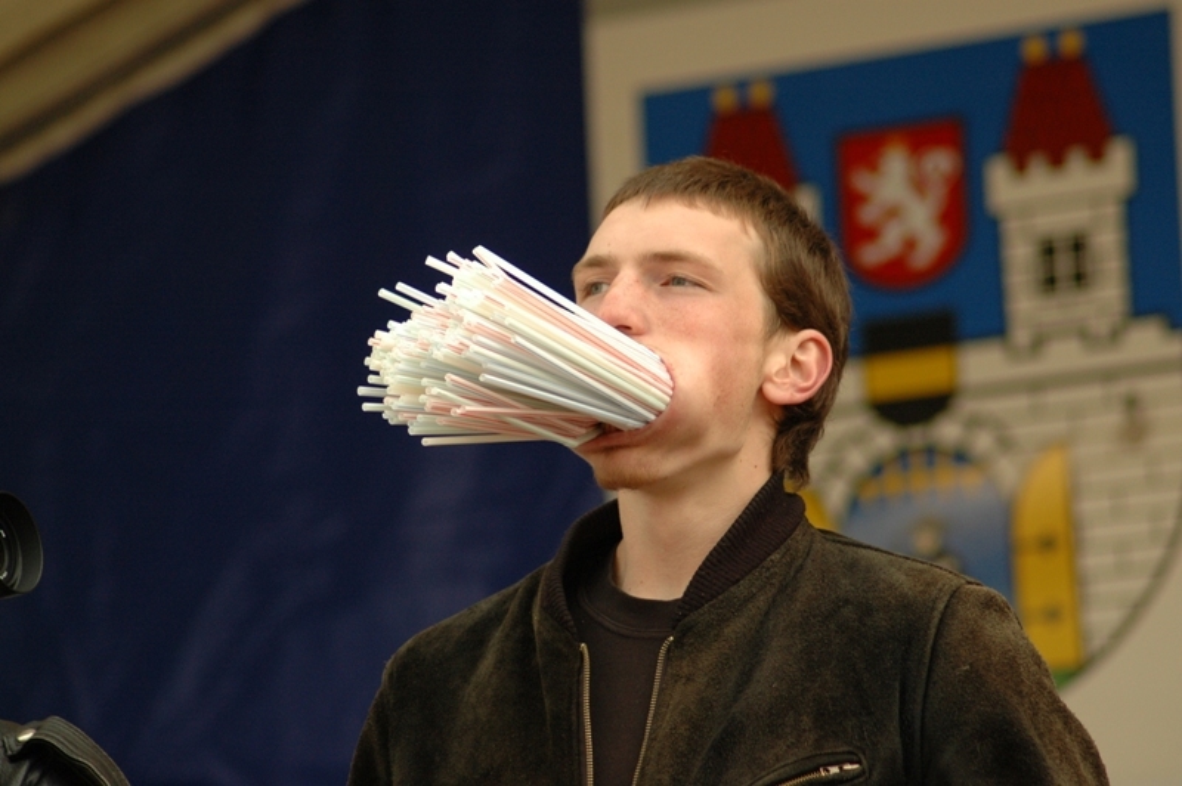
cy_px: 393
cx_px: 591
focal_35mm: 218
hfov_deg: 9.5
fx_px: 7135
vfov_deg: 6.3
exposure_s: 1/160
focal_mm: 145
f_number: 4.5
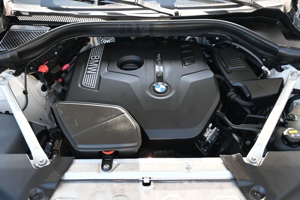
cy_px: 100
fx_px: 275
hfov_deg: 57.2
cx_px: 150
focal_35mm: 33
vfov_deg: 39.9
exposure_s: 1/125
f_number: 4
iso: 400
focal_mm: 22
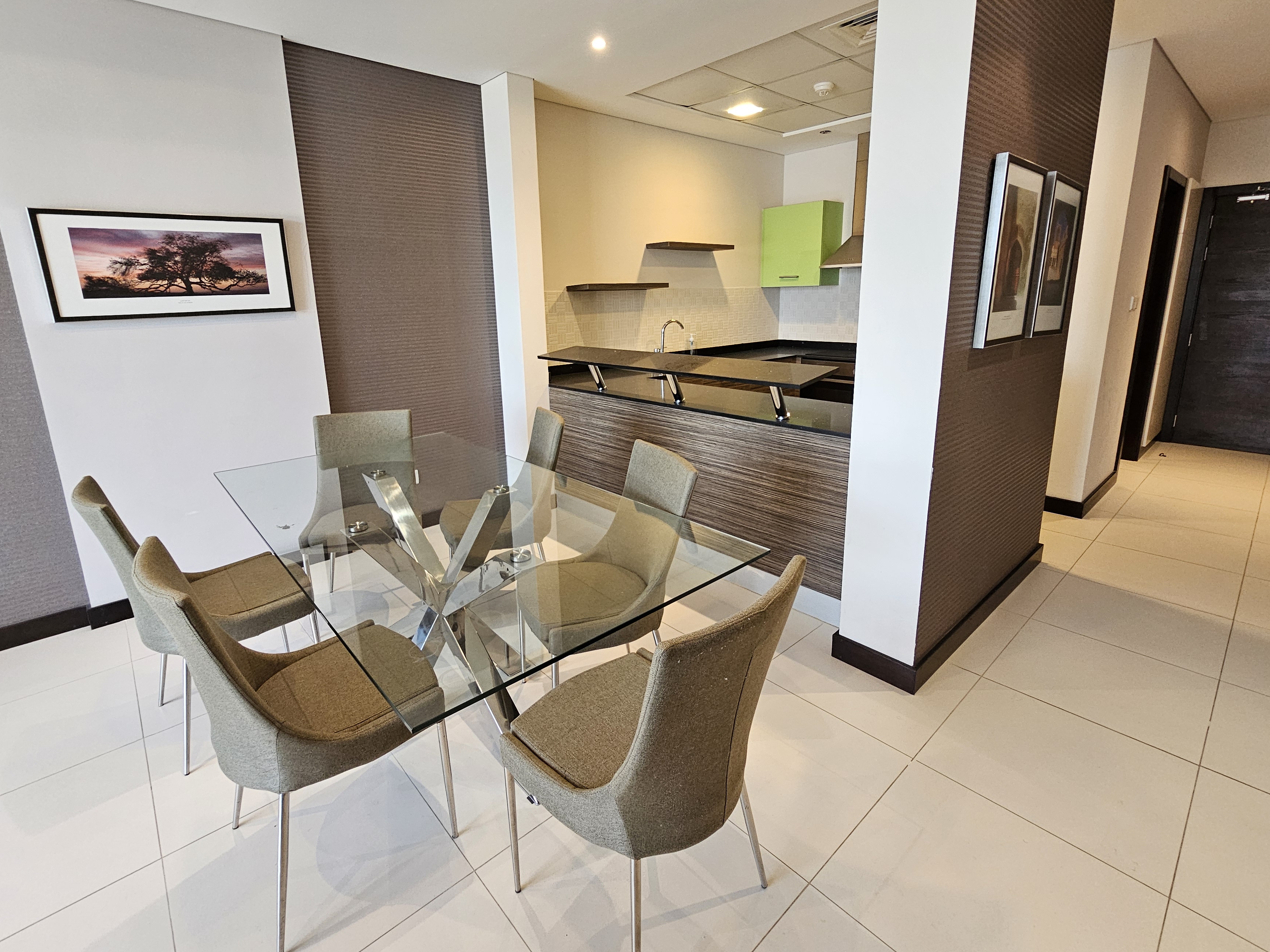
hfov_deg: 98.2
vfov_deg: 81.4
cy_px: 418
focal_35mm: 15
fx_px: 550
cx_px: 625
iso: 250
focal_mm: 2.2
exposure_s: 1/50
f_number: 2.2
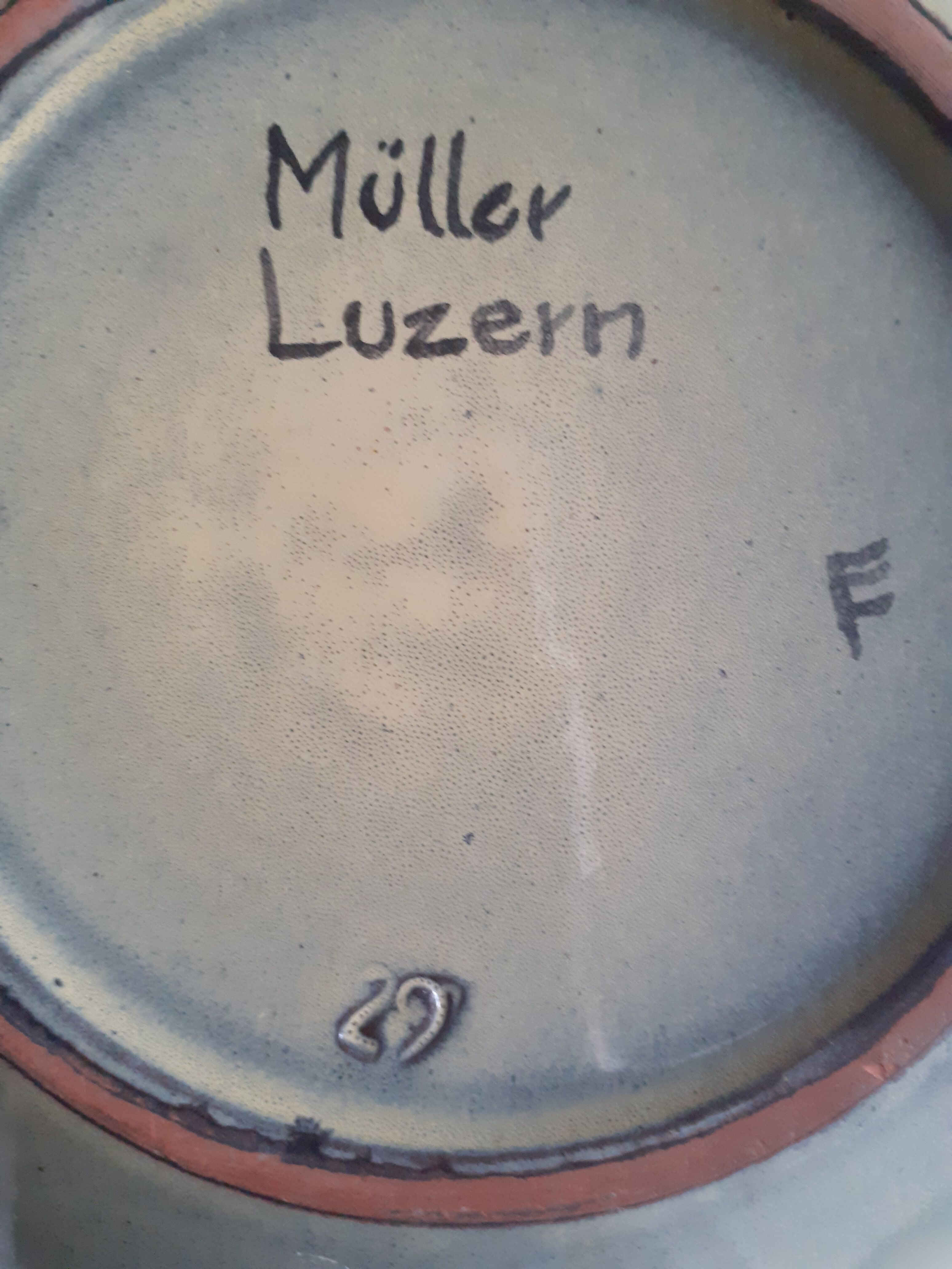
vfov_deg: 65.3
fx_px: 990
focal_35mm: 27
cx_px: 476
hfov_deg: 51.4
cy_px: 634
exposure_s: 1/25
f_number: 1.9
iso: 250
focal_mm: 3.6
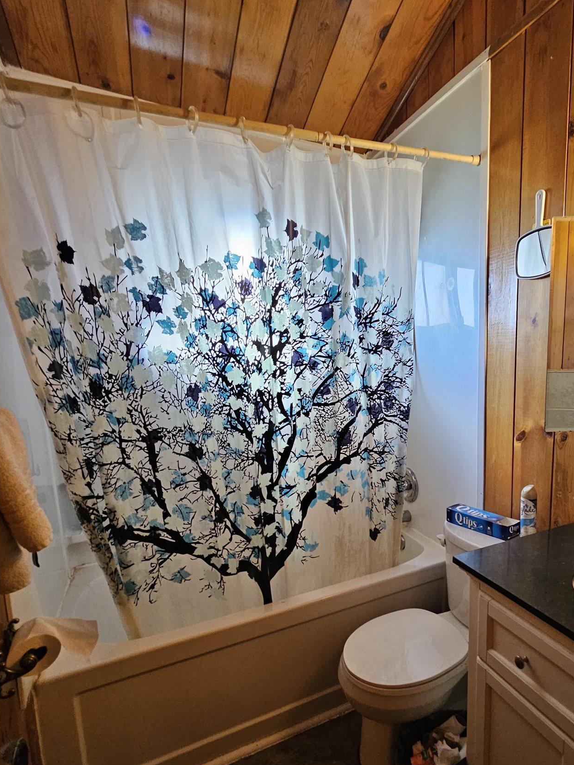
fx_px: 398
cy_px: 433
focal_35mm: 18
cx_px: 391
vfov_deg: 87.3
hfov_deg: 69.2
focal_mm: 2.2
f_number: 2.2
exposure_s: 1/30
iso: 320
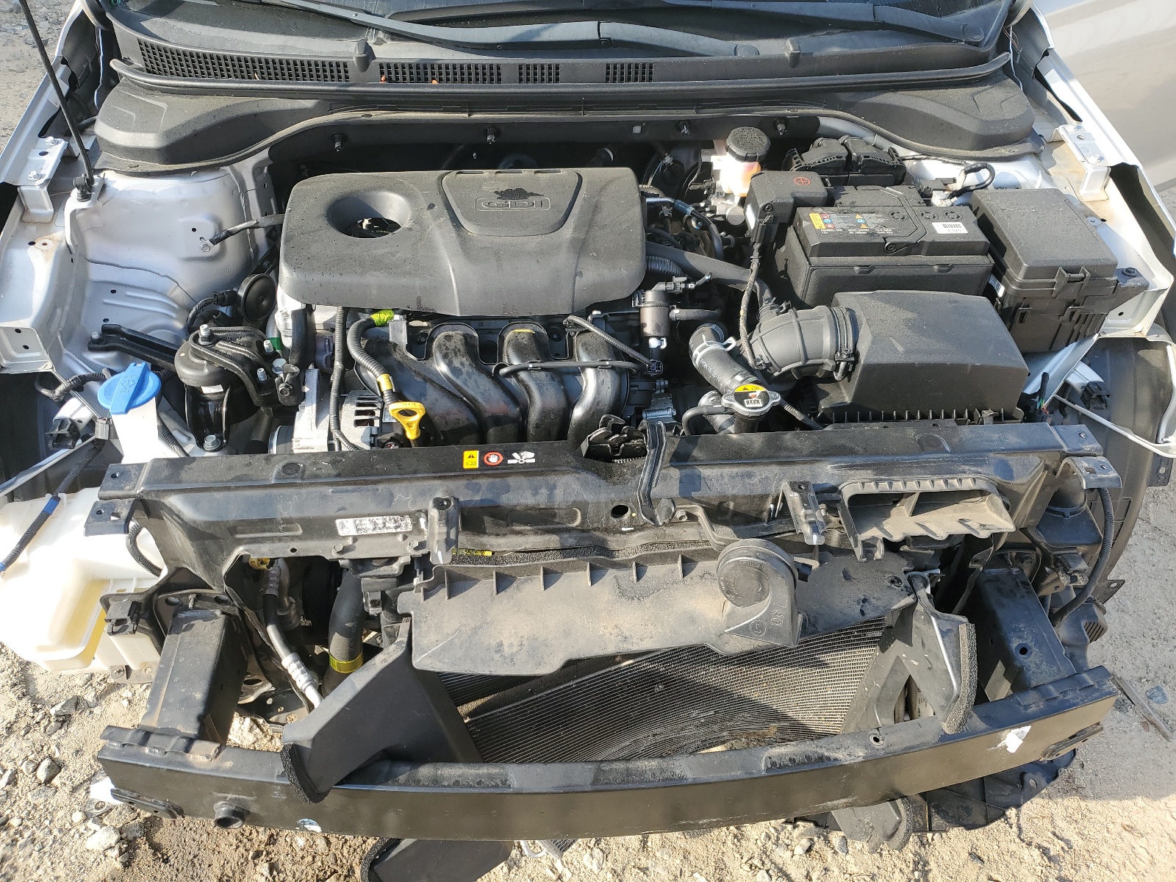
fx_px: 883
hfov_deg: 67.3
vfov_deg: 53.1
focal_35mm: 26
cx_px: 588
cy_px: 441
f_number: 1.5
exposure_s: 1/588
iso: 50
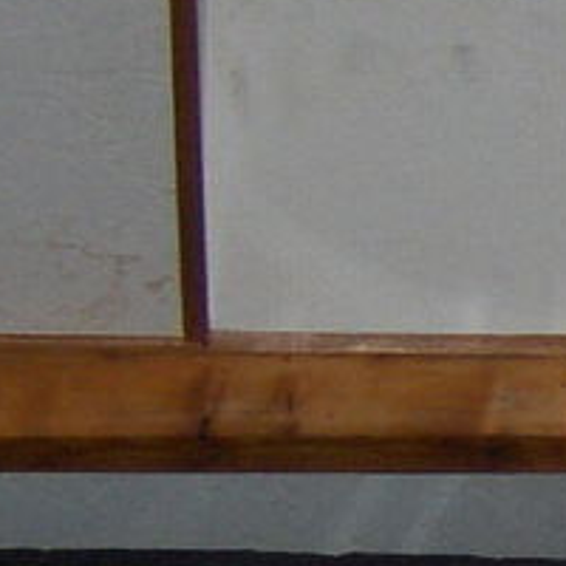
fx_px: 4588
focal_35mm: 248
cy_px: 618
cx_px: 1738
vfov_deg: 7.0
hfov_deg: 6.4
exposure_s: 1/60
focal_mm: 7.5
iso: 100
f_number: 2.8
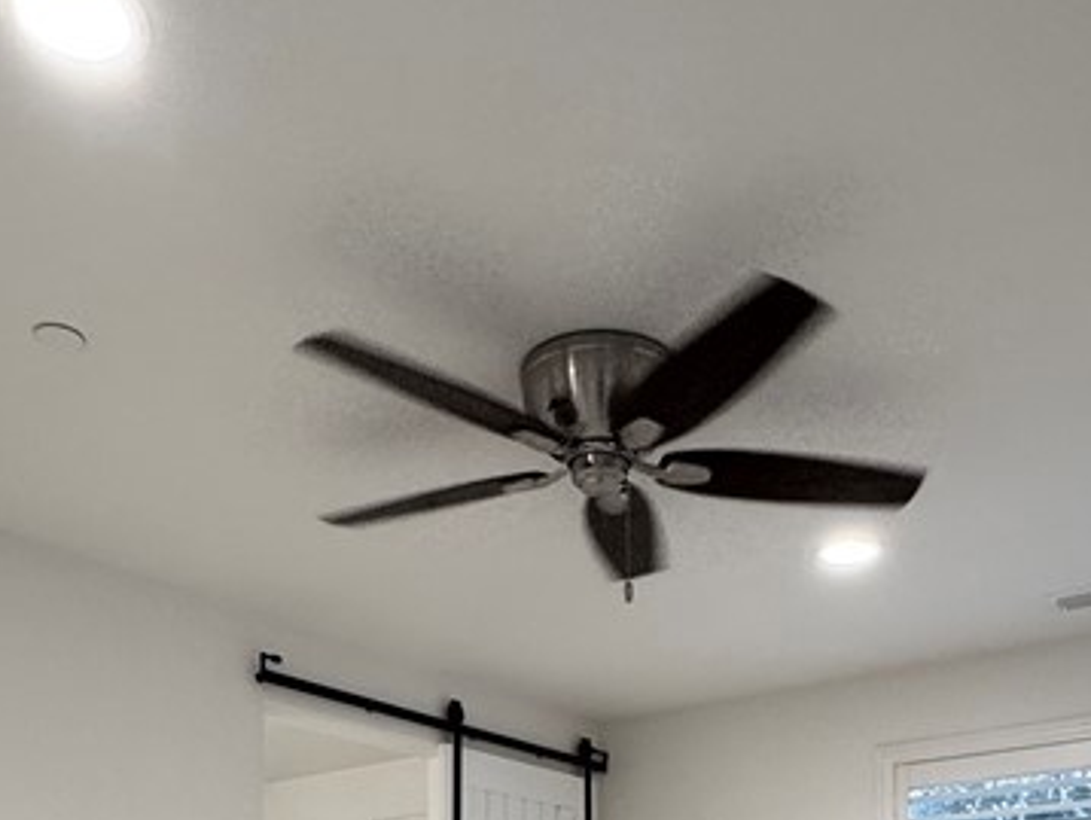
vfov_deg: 30.5
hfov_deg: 46.7
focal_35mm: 40
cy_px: 988
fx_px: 1262
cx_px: 585
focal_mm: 2.22
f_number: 2.2
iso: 250
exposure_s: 1/60
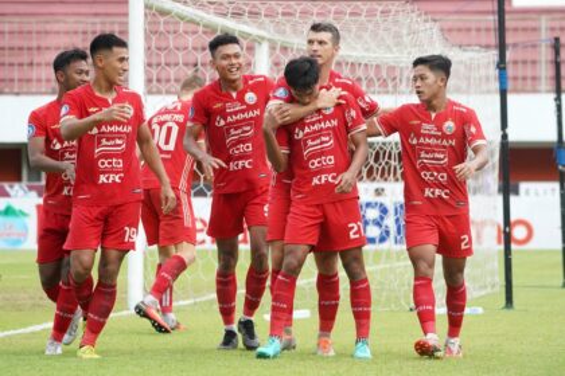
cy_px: 188
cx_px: 282
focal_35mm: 183
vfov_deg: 7.5
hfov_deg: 11.2
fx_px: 2872
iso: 2000
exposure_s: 1/1000
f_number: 5.6
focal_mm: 183
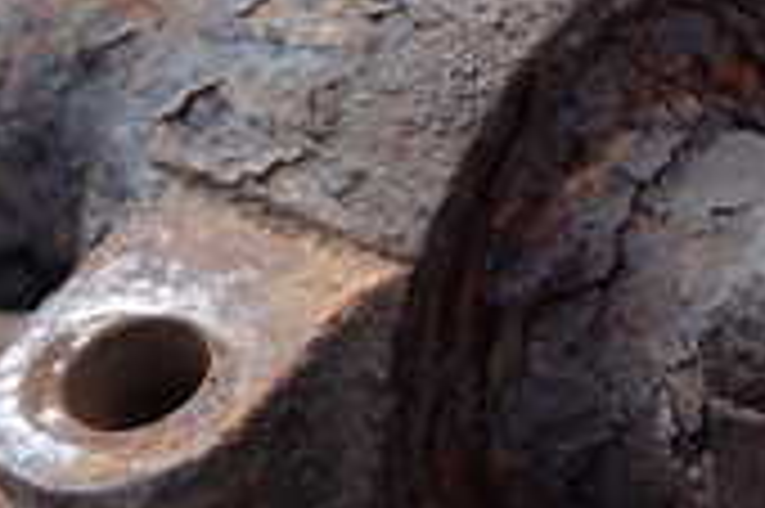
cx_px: 828
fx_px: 1953
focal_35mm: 92
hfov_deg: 21.1
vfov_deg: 14.8
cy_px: 310
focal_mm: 4.5
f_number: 2.8
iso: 100
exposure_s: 1/400
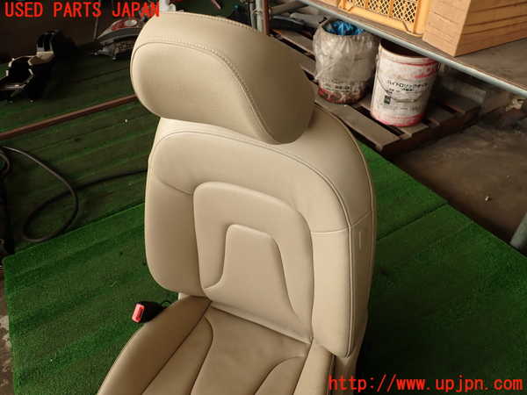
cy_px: 198
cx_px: 264
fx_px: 381
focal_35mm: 25
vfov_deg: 54.9
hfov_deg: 69.4
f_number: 2.8
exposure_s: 1/100
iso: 100
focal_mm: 4.5
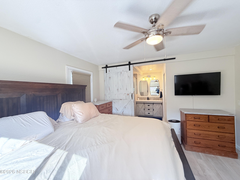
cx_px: 120
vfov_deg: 85.7
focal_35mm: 14
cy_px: 90
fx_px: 97
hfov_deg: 102.1
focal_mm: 2.22
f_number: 2.2
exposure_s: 1/120
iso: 100
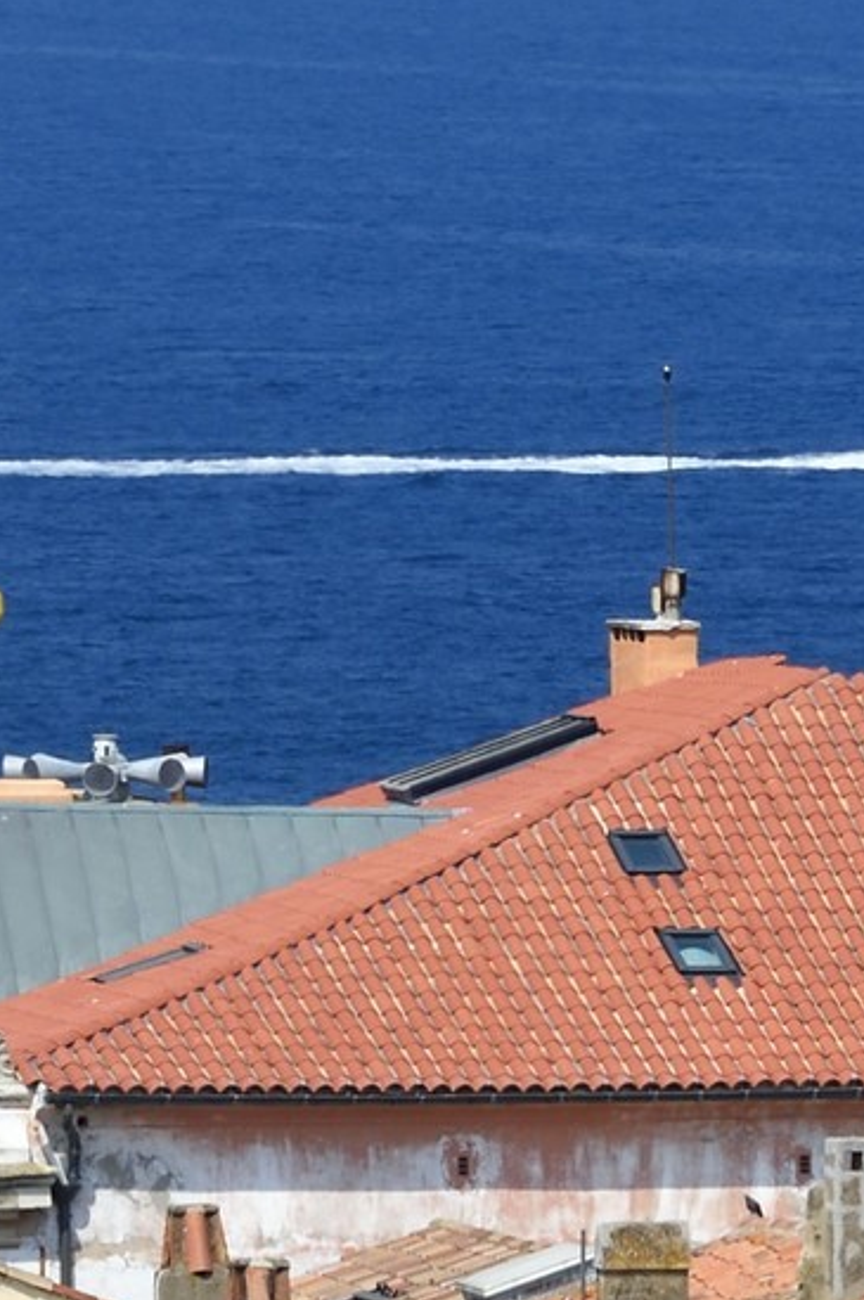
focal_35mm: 723
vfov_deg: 2.8
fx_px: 26075
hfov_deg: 1.9
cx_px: 1685
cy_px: 2377
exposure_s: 1/640
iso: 200
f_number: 10
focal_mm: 165
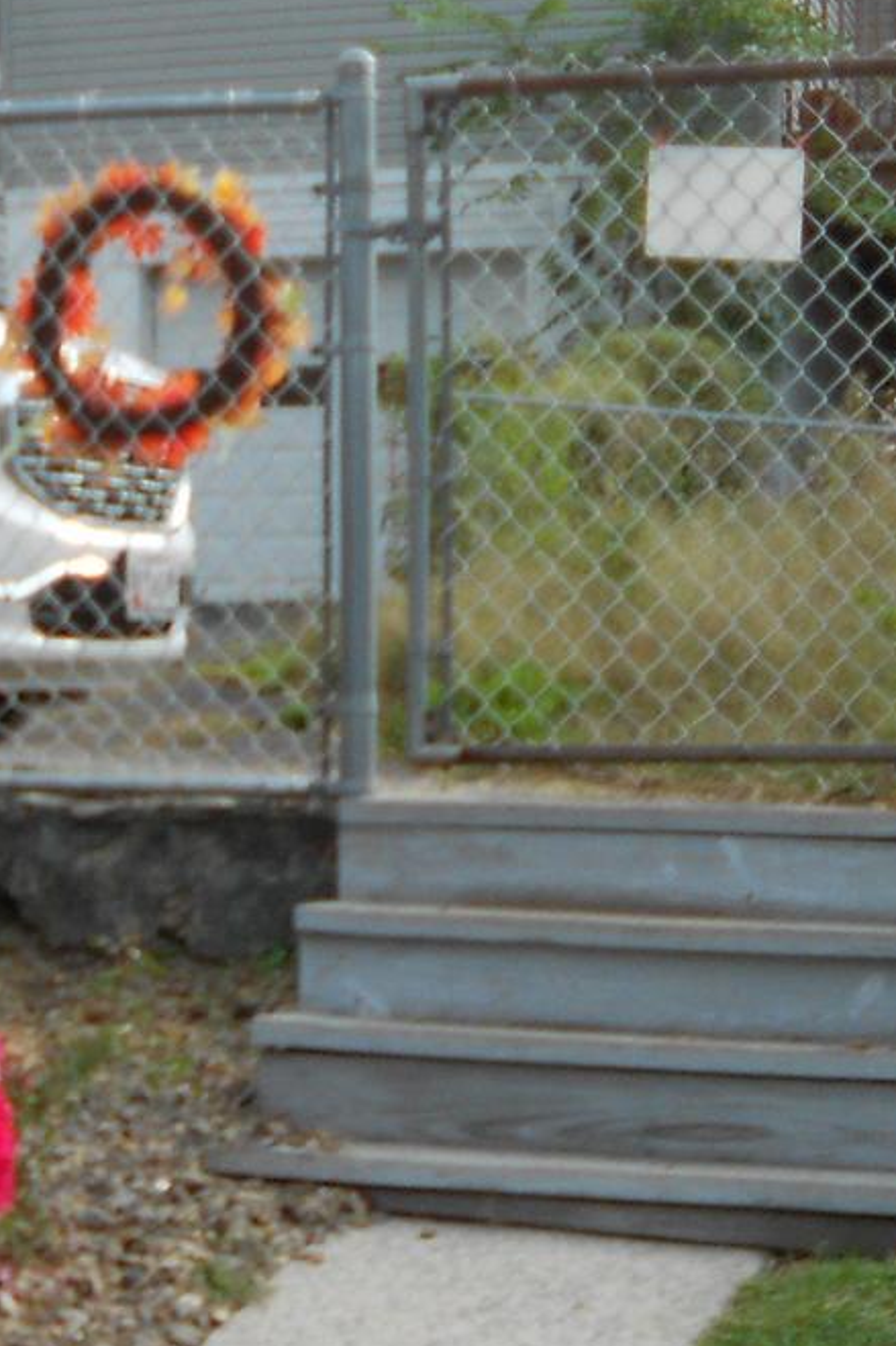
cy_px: 1358
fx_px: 5192
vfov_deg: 14.5
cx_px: -412
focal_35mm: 139
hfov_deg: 9.6
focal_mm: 7.7
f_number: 4.2
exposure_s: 1/500
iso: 80
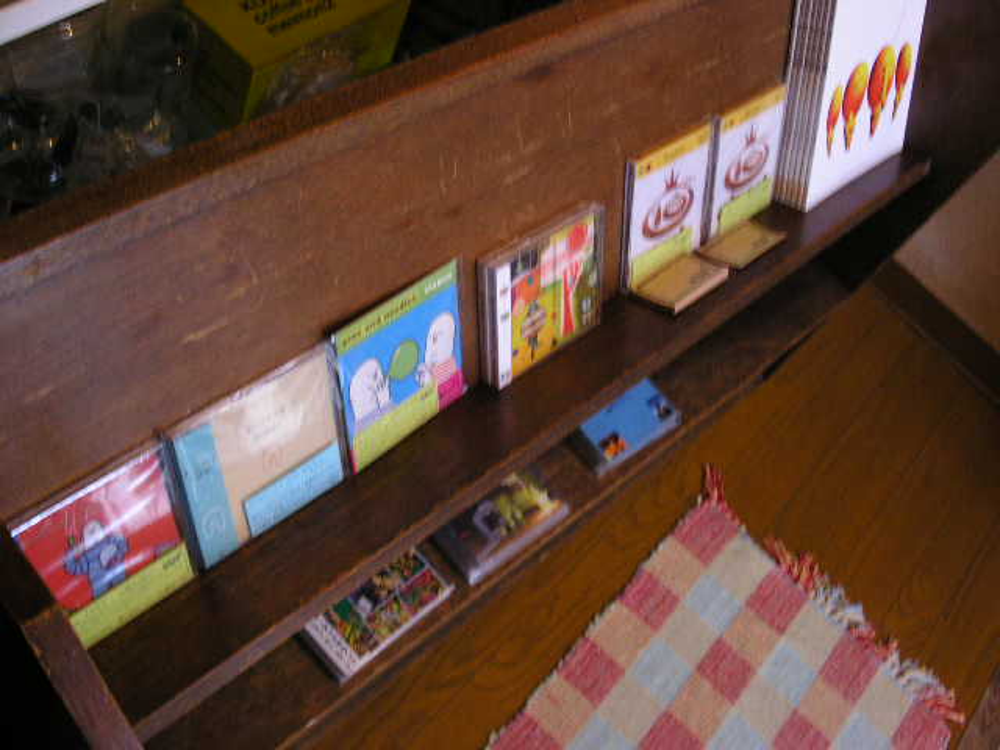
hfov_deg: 49.0
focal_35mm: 38
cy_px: 375
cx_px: 500
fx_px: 1098
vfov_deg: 37.7
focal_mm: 7.8
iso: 200
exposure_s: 1/8
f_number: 2.8
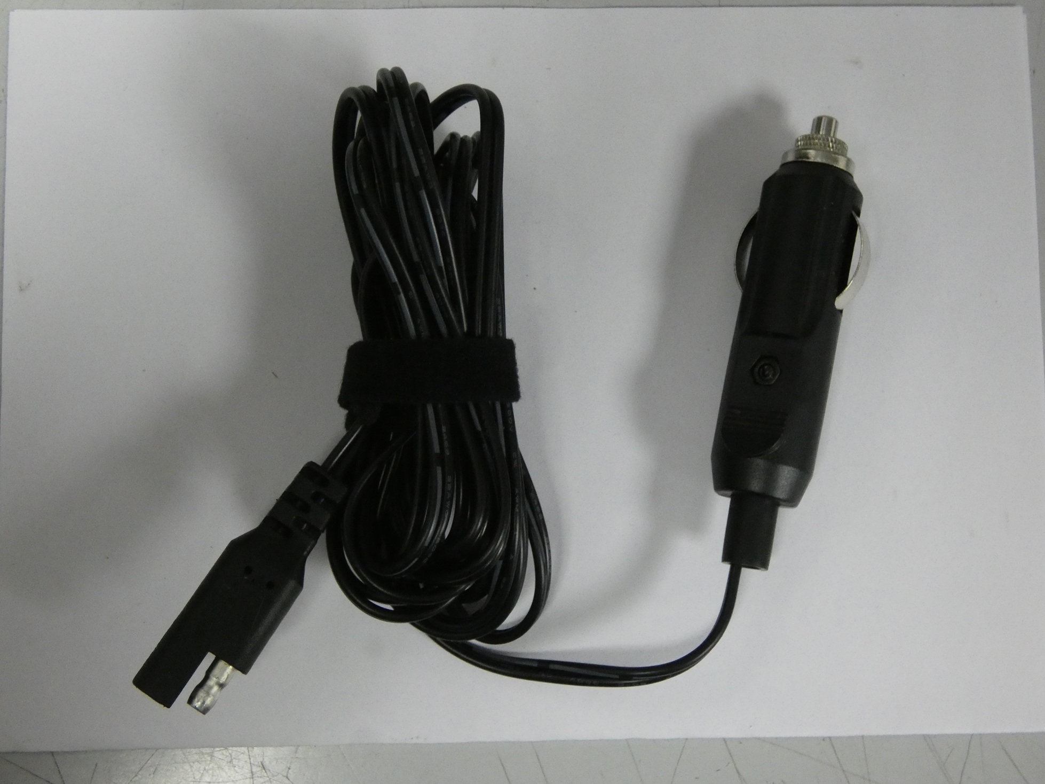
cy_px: 392
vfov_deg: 30.3
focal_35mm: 48
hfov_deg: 39.7
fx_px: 1449
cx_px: 522
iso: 1250
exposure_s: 1/80
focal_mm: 8.6
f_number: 3.8
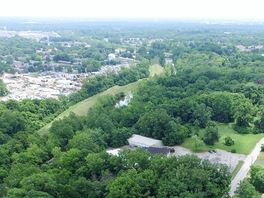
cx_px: 206
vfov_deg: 28.7
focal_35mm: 46
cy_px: 216
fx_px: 351
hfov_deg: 39.8
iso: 100
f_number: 2.8
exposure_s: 1/372
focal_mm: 3.61
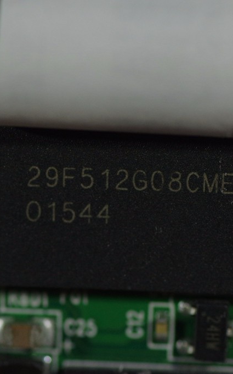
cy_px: 187
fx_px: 2105
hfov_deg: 6.3
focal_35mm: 207
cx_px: 145
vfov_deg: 10.1
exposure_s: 1/60
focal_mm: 90
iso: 800
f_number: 3.5
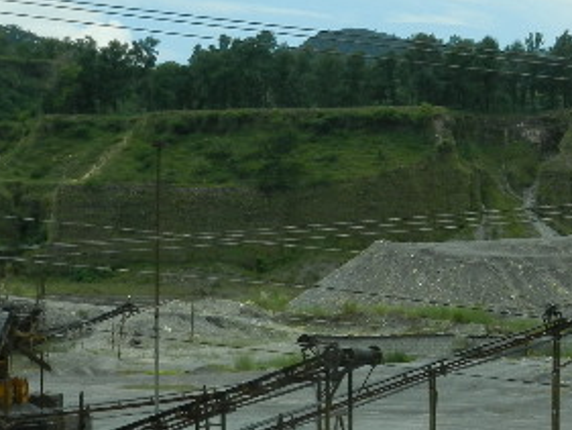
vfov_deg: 15.7
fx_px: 1554
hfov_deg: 20.7
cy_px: 194
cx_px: 436
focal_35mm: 94
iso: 160
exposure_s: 1/1000
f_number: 3.8
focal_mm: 5.9
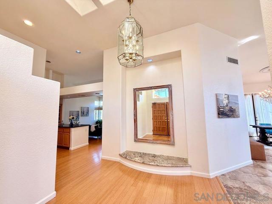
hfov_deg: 102.1
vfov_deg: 85.7
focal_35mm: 14
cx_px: 136
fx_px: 110
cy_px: 102
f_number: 2.2
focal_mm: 2.22
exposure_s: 1/120
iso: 80
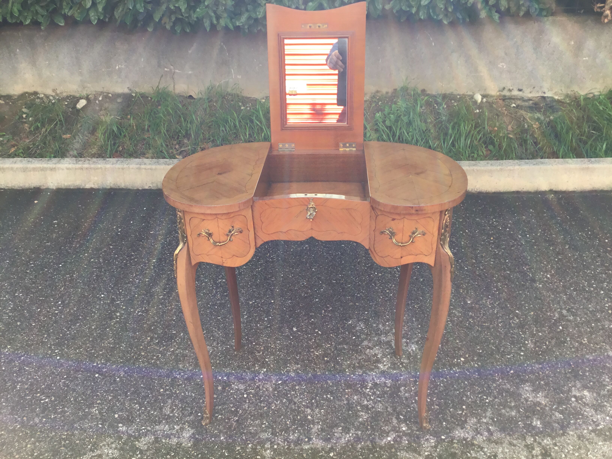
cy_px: 230
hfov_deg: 58.4
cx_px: 306
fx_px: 548
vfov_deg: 45.4
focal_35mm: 31
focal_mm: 3.3
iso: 25
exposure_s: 1/356
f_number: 2.4
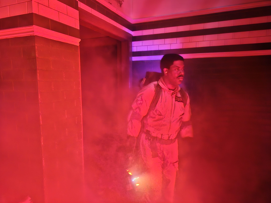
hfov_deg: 73.9
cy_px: 102
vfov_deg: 58.9
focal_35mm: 23
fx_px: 180
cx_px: 136
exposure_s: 1/15
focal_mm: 5.4
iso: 1600
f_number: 1.8
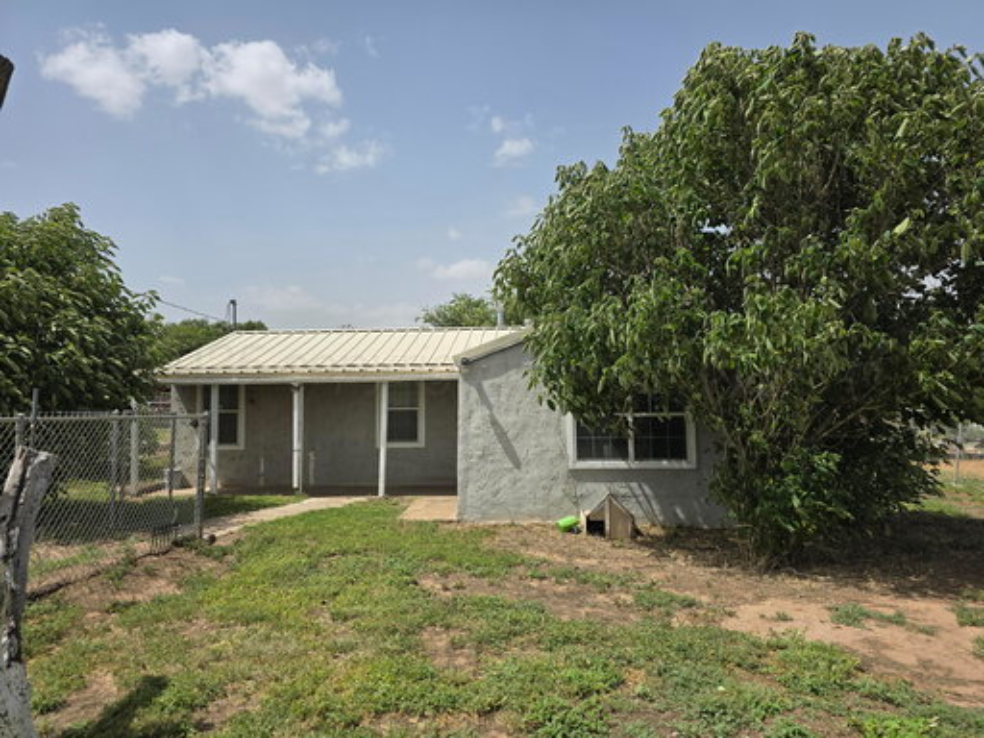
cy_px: 369
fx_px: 654
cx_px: 492
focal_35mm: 23
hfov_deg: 73.9
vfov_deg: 58.9
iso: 12
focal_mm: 6.3
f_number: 1.7
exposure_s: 1/878
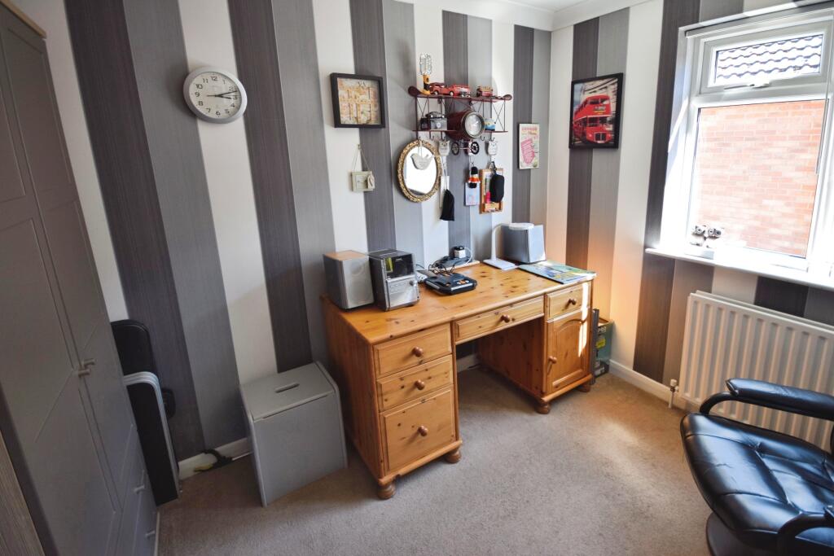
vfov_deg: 77.3
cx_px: 417
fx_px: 348
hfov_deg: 100.4
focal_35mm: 15
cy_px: 278
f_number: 4
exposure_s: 1/60
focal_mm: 10
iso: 450
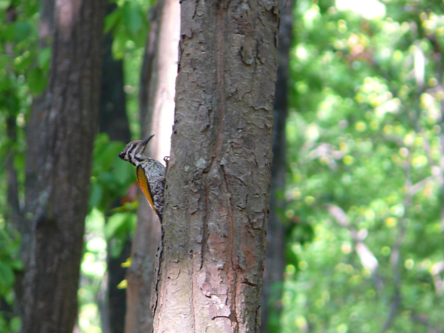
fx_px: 7670
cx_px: 222
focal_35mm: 598
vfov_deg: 2.5
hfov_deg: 3.3
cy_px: 166
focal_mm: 88.8
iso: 100
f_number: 3.7
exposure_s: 1/25
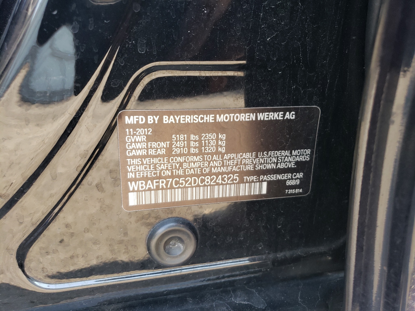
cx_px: 208
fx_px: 312
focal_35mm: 26
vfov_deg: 53.1
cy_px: 156
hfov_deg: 67.3
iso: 70
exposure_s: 1/120
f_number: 1.5
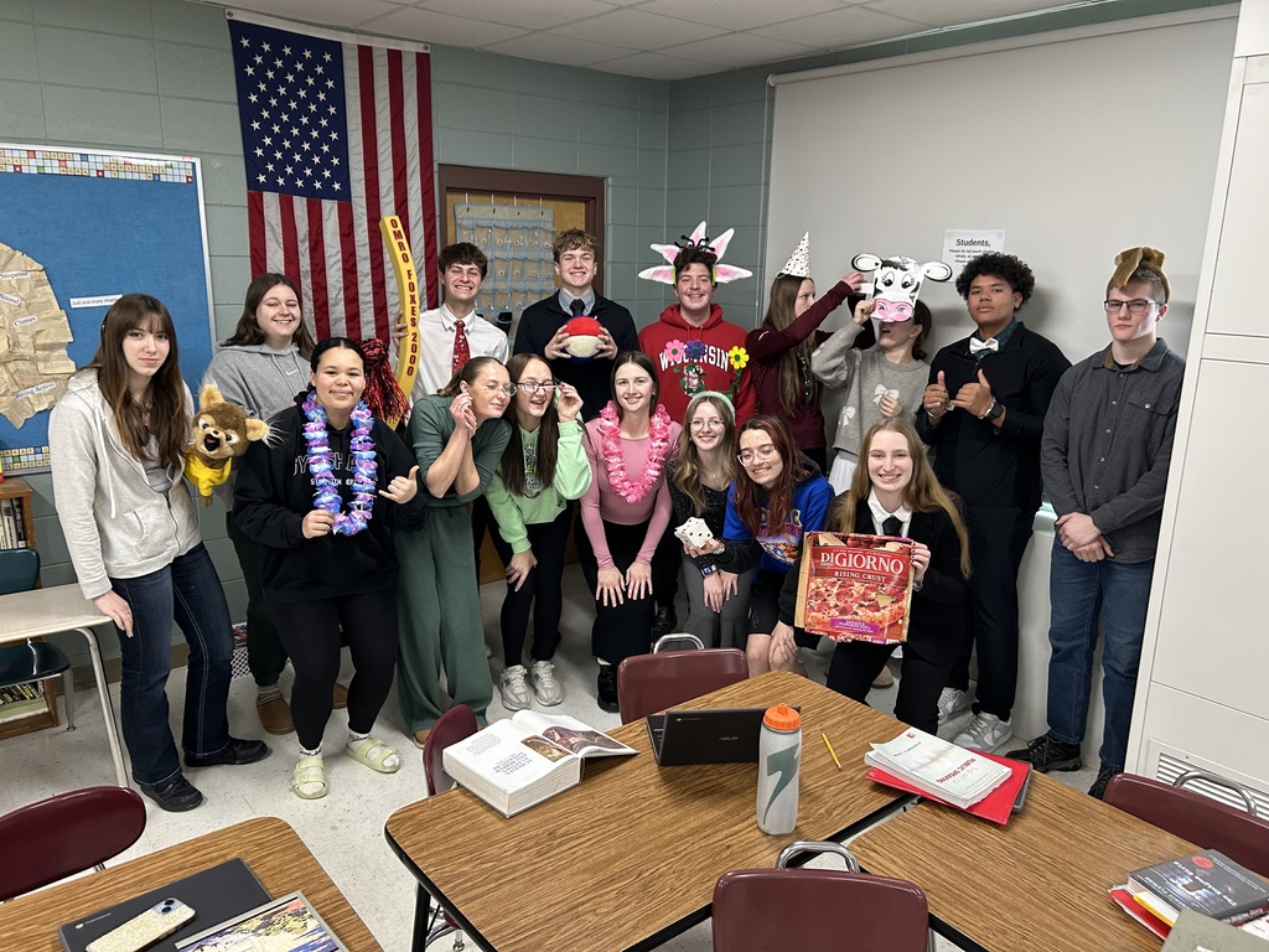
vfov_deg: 53.1
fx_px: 953
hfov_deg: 67.3
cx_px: 634
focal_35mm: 26
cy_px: 476
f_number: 1.5
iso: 200
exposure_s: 1/60
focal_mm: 5.7
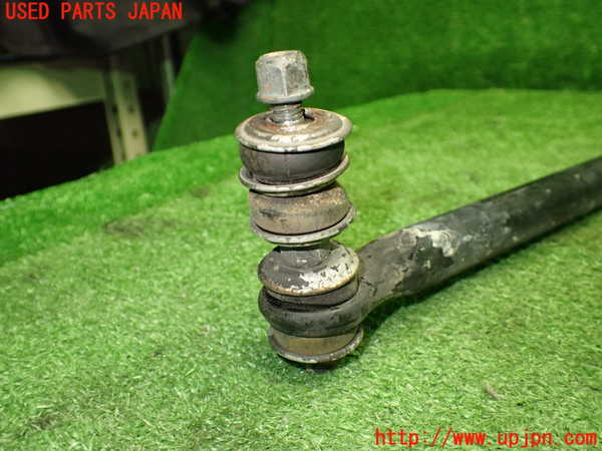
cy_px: 226
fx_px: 522
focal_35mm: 30
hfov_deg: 60.0
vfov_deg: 46.8
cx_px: 301
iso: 800
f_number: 2.3
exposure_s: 1/80
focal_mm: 5.4
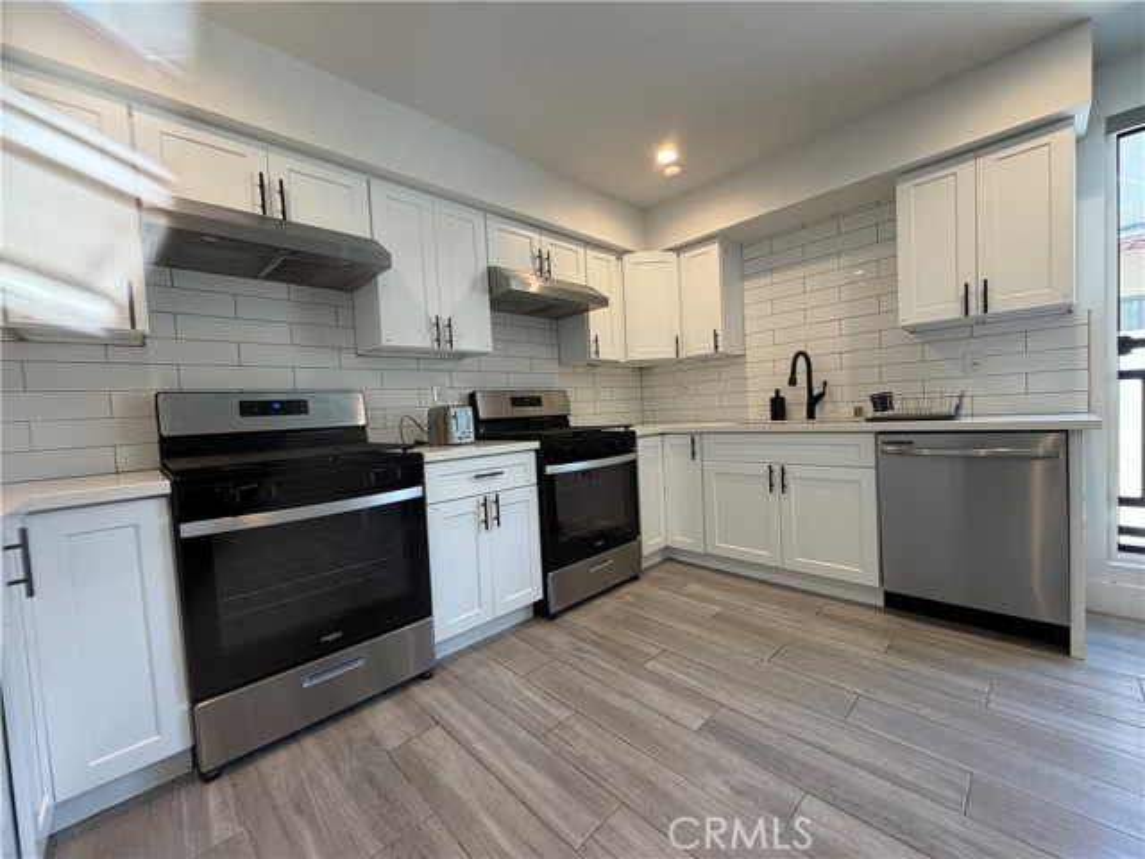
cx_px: 572
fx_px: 463
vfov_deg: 85.7
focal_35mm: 14
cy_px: 430
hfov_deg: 102.1
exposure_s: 1/120
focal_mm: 2.22
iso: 160
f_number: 2.2
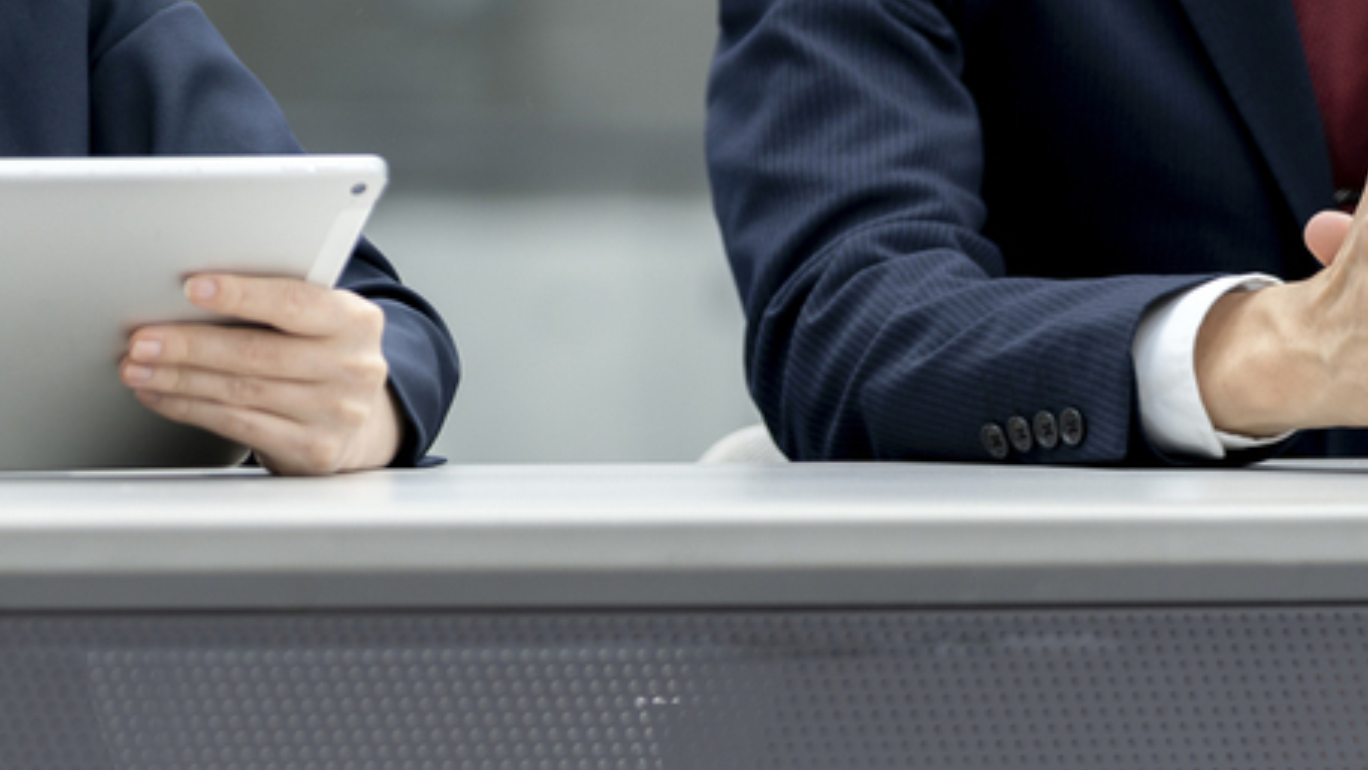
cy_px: -308
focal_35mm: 344
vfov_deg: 3.5
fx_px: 12480
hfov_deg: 6.3
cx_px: 538
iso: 250
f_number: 2.8
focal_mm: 124
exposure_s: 1/640
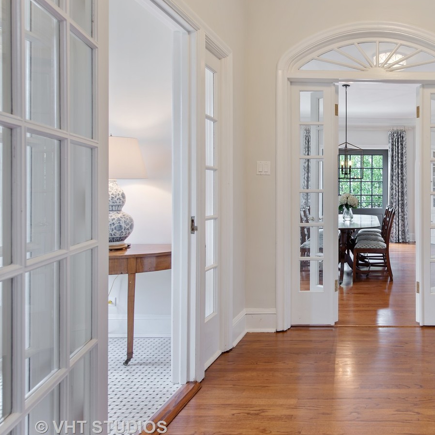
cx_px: 384
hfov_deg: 50.0
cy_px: 193
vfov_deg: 55.5
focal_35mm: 29
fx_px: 412
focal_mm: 19
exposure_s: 1
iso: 100
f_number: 8
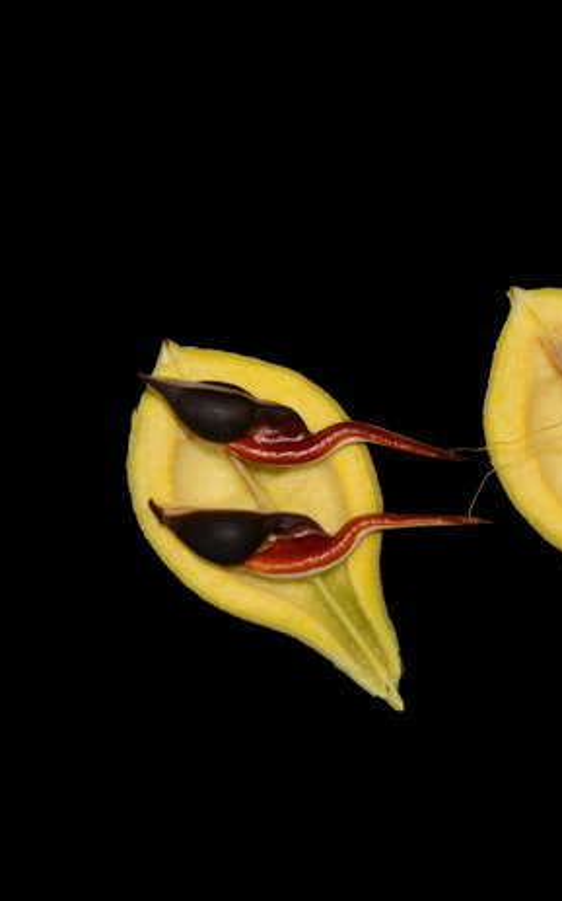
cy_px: 449
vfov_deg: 12.9
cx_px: 474
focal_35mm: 162
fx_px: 3974
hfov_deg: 8.1
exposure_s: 1/200
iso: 250
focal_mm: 105
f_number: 18
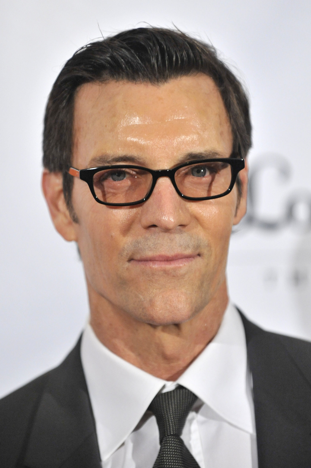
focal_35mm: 200
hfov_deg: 6.9
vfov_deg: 10.3
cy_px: 234
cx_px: 156
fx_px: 2595
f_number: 3.2
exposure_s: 1/200
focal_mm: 200
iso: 2500
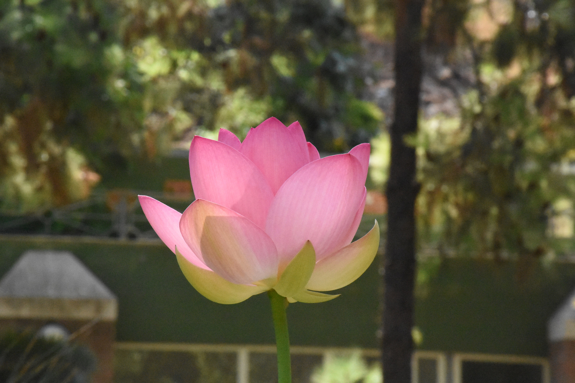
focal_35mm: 210
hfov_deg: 9.8
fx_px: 3354
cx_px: 288
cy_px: 192
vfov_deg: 6.5
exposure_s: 1/1250
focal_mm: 140
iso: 10000
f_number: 18
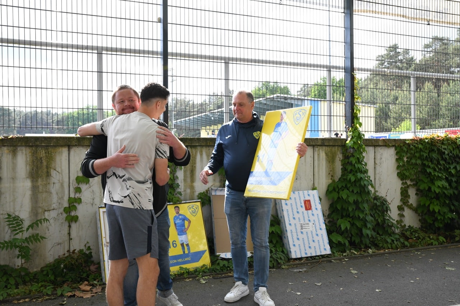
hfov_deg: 54.4
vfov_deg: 37.8
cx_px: 230
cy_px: 153
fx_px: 447
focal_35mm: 35
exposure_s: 1/800
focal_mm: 35
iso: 2000
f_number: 9
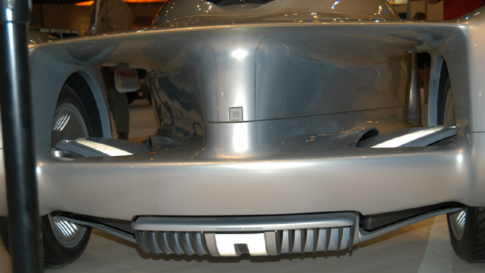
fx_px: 810
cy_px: 131
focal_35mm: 63
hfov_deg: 33.3
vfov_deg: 19.1
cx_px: 242
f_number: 5
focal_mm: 40
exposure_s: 1/60
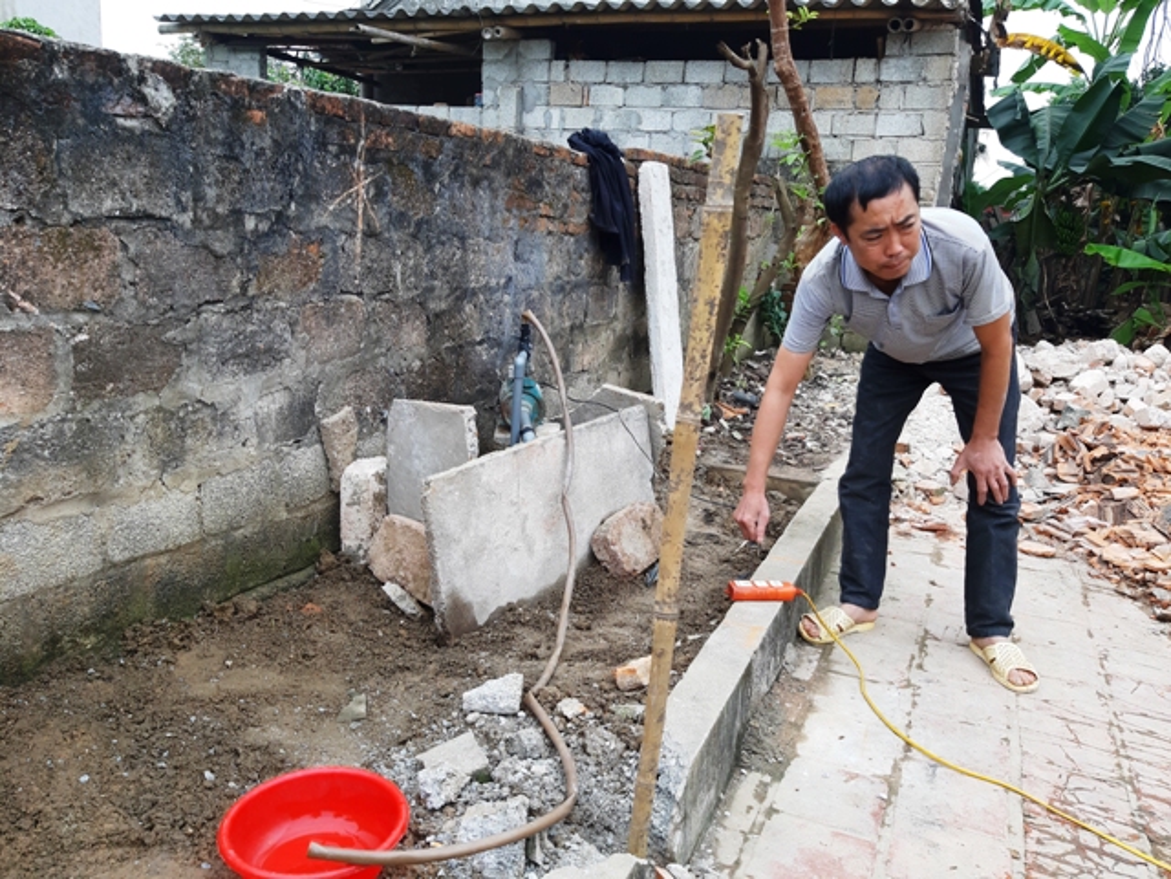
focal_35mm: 27
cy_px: 440
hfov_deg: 65.3
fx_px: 913
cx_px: 586
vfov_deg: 51.4
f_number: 1.7
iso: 40
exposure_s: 1/286
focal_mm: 3.93
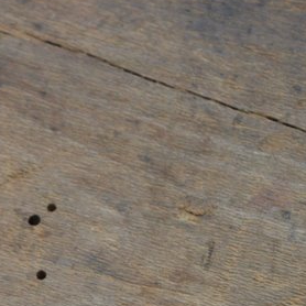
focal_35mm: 291
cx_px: -289
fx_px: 2908
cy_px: 232
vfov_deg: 6.0
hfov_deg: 5.9
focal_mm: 55
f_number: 5.6
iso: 360
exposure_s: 1/125
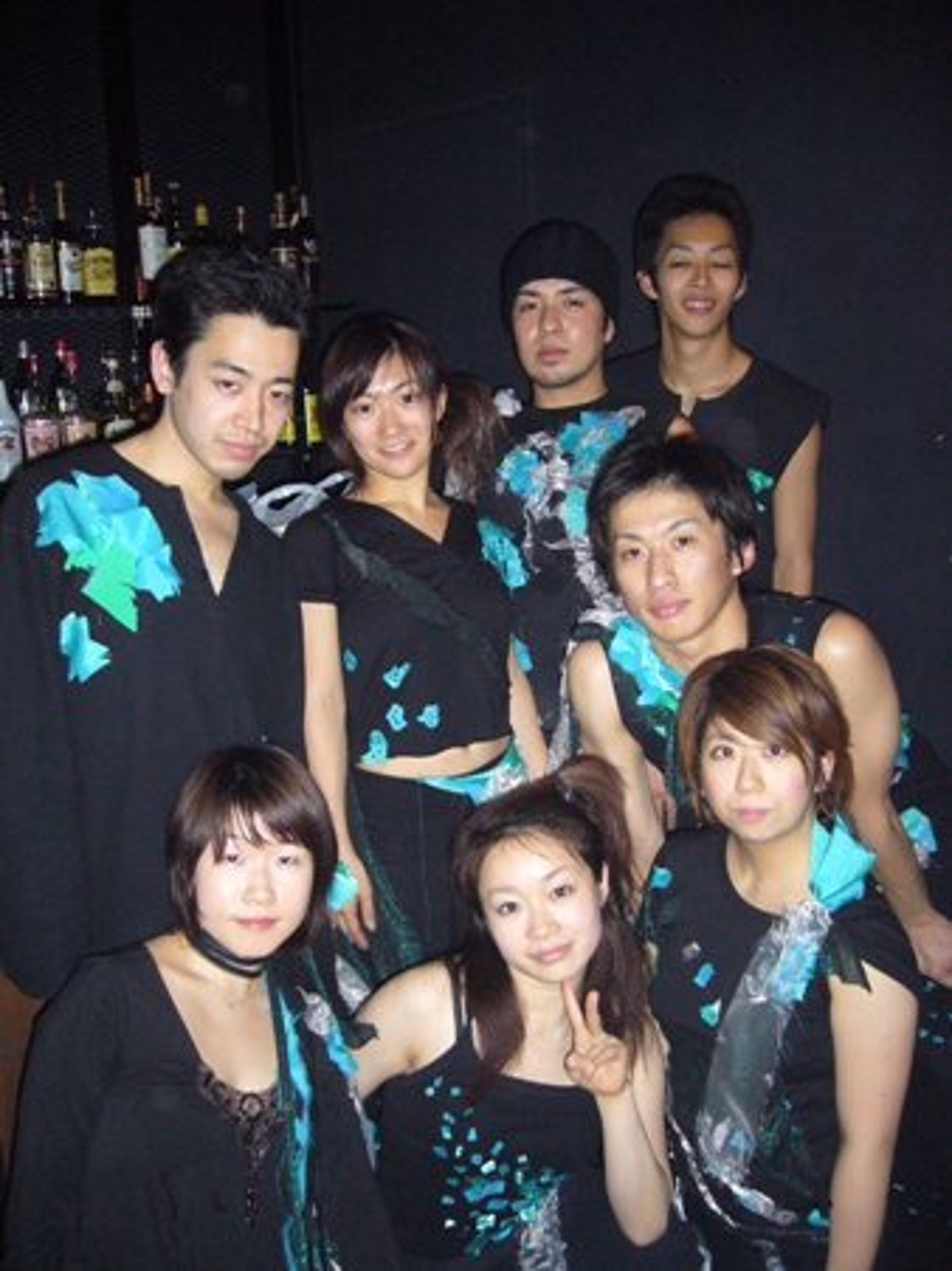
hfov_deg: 40.7
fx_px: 1284
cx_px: 476
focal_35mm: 35
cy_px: 636
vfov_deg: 52.6
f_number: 2.8
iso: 320
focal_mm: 5.8
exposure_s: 1/60
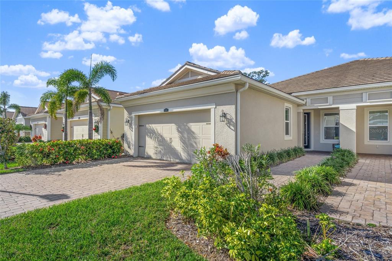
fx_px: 207
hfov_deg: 86.9
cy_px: 130
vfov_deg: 64.5
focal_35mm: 19
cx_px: 196
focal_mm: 19
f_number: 6.3
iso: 100
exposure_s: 1/50
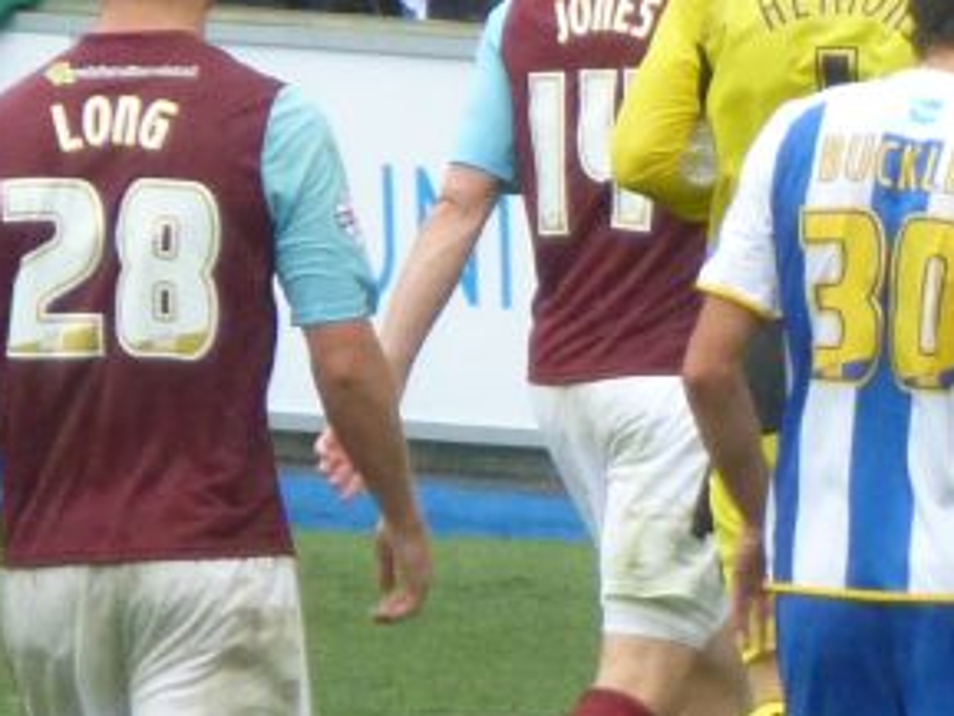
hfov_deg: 1.0
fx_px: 54866
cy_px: 528
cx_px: 1436
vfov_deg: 0.7
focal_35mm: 1990
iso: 800
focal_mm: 86
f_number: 6.4
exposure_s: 1/250
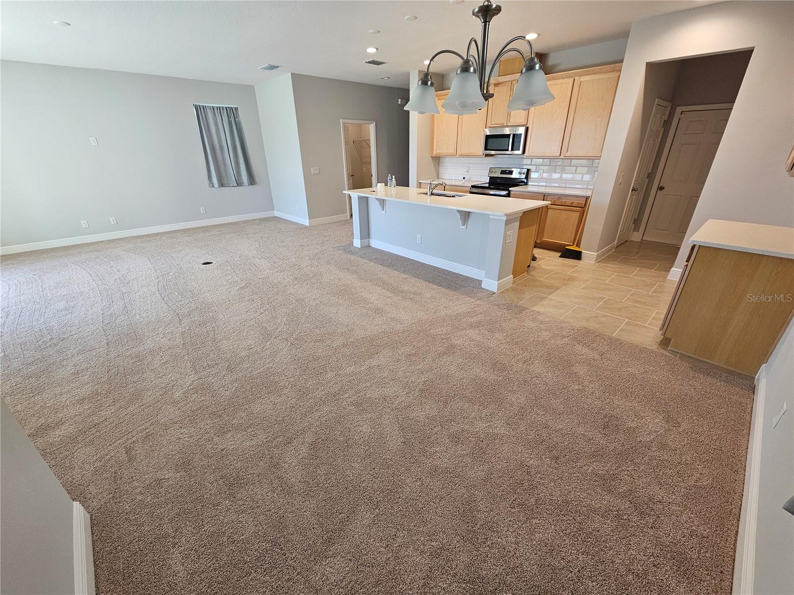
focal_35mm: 13
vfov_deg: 89.9
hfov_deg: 106.2
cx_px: 397
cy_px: 298
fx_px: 298
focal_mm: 2.2
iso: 80
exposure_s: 1/60
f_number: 2.2
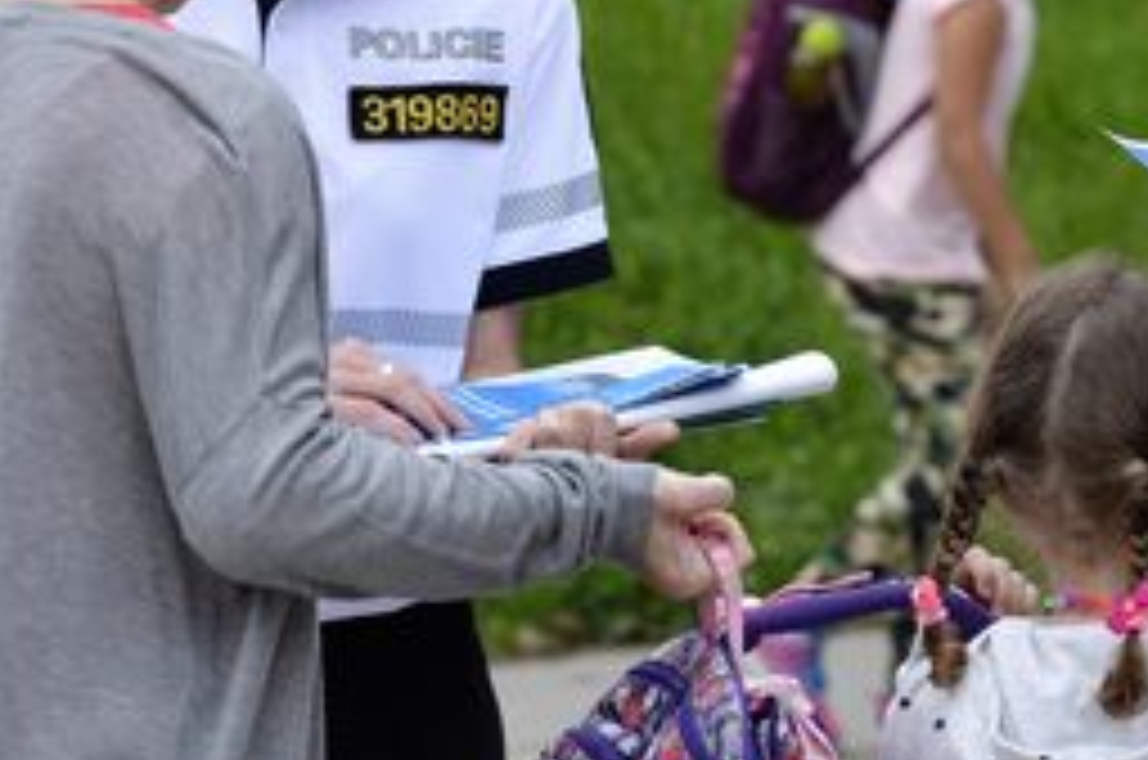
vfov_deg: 3.8
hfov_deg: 5.8
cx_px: 824
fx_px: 11403
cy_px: 121
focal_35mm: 358
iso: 400
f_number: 5
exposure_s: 1/400
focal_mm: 95
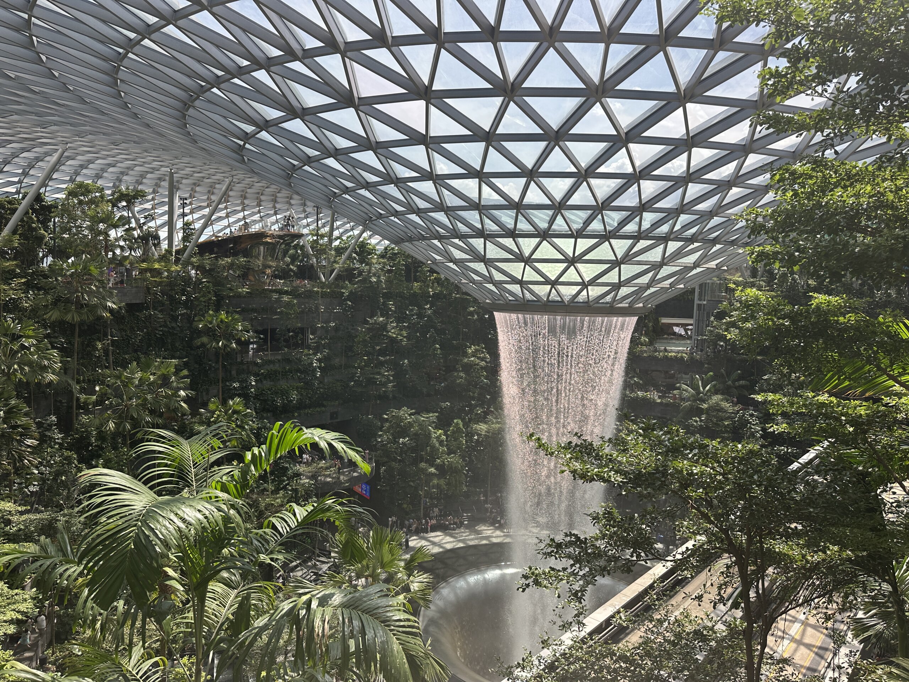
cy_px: 341
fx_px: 630
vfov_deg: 56.8
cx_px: 454
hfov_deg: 71.6
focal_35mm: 24
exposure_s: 1/1721
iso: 80
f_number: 1.78
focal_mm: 6.86
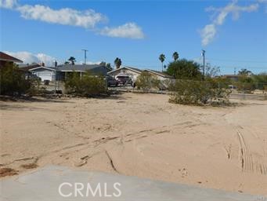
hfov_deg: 46.8
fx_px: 309
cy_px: 100
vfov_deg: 36.0
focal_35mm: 40
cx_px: 134
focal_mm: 7.1
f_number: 7.2
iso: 125
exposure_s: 1/640
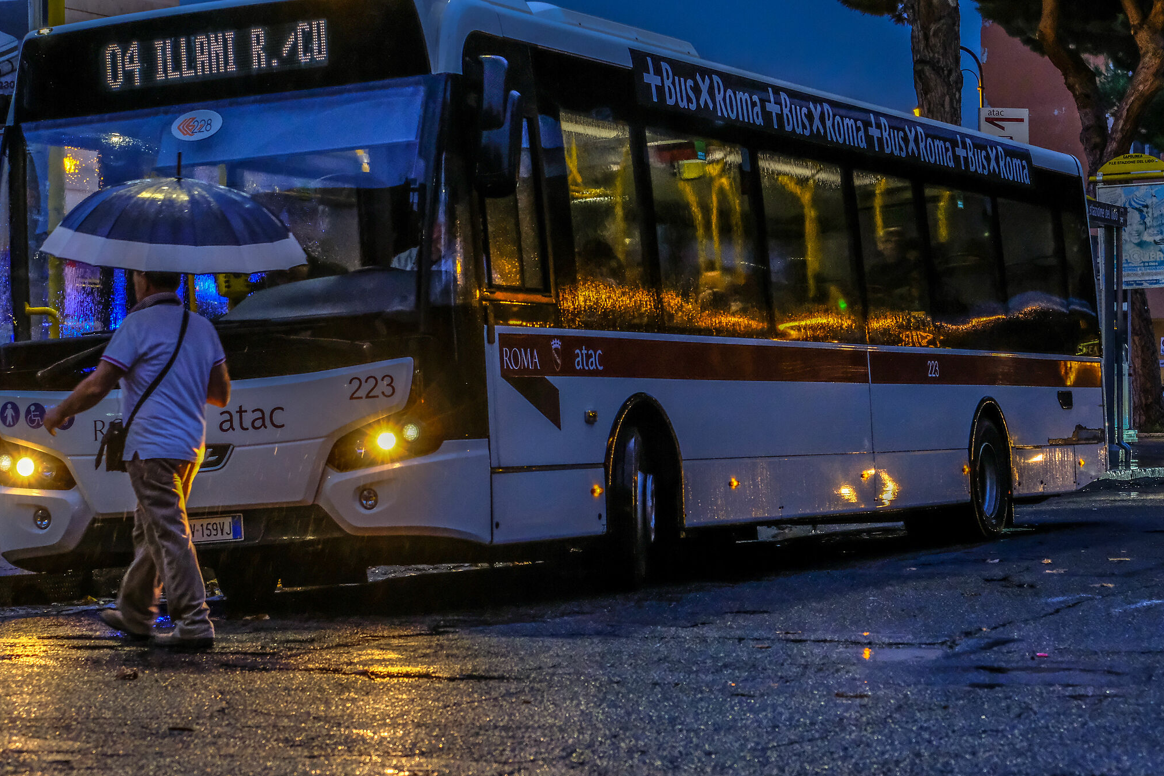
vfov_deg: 13.8
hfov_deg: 20.6
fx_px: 3201
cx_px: 591
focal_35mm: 99
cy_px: 356
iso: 6400
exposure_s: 1/100
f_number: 5
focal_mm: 55
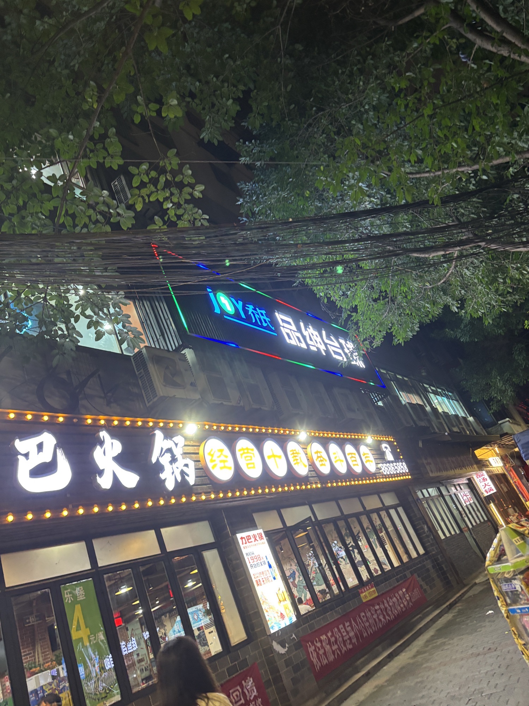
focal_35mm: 26
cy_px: 353
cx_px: 264
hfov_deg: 53.1
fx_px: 530
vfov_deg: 67.3
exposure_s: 1/60
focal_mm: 5.96
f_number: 1.6
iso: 250
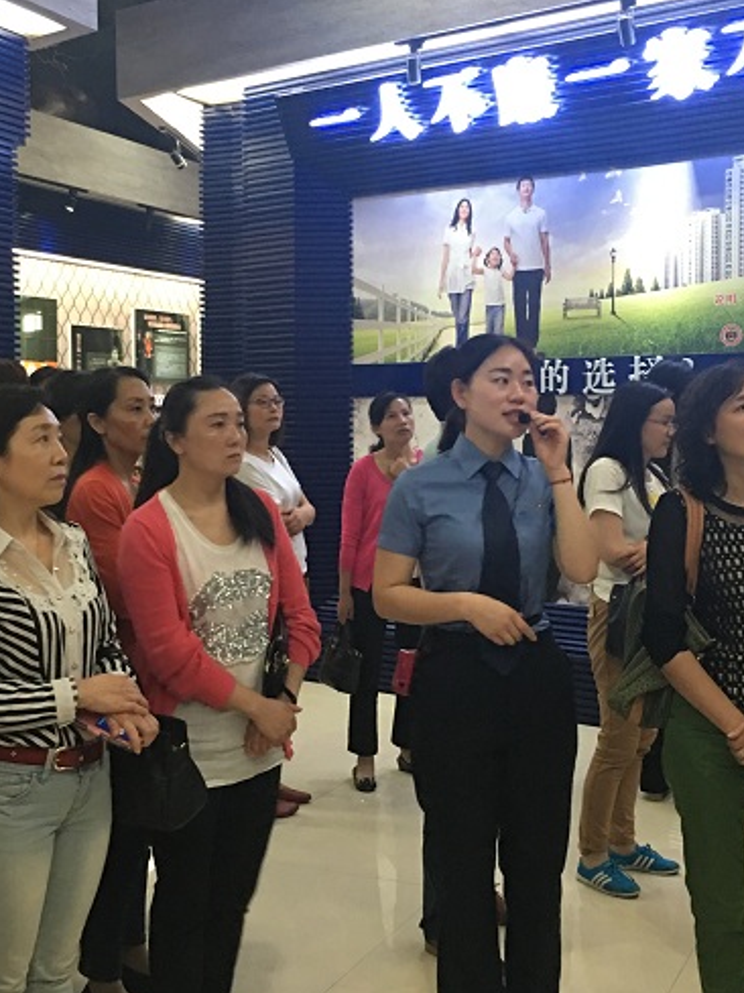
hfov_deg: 30.3
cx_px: 347
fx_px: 1376
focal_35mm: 48
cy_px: 471
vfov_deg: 39.6
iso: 100
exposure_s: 1/8
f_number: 2.2
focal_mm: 4.15
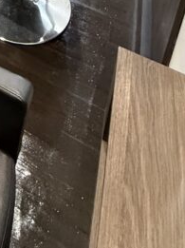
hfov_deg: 21.6
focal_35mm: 55
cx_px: -102
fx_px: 393
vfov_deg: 21.7
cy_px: -201
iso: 640
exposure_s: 1/50
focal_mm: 2.22
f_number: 2.2
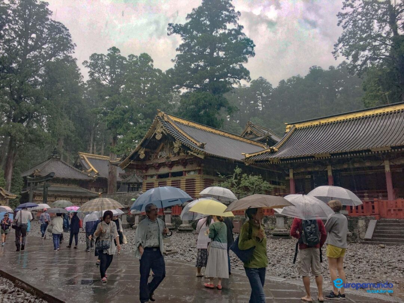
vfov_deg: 48.2
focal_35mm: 29
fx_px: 338
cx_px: 202
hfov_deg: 61.7
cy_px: 152
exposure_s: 1/120
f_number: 2.2
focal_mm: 4.15
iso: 32
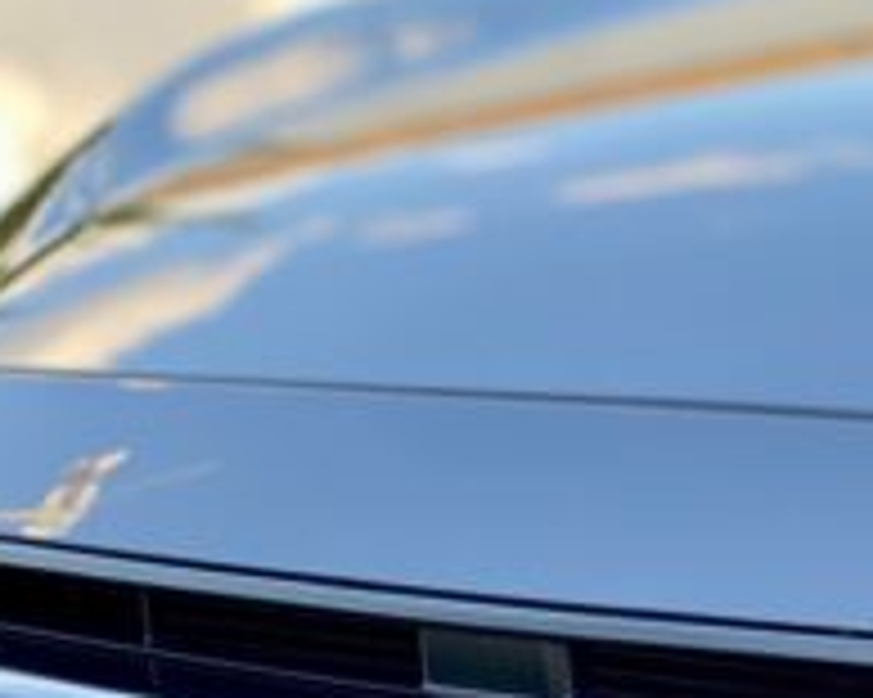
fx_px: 4726
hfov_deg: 10.5
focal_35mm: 183
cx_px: 612
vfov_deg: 8.3
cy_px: 1024
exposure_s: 1/122
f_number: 2
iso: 32
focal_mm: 6
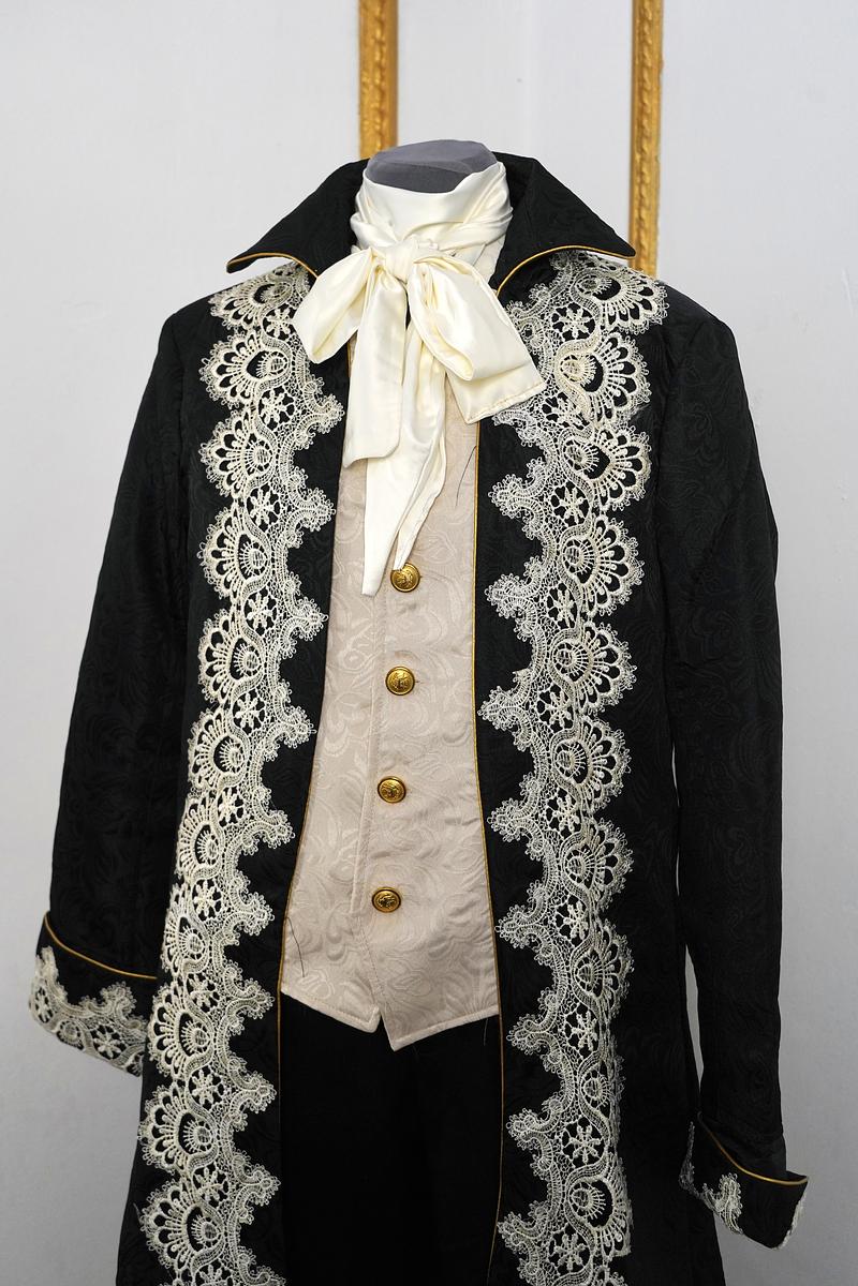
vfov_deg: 53.1
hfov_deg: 36.9
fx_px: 1287
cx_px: 429
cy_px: 643
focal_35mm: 36
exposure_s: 1/125
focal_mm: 36
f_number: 5
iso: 1250
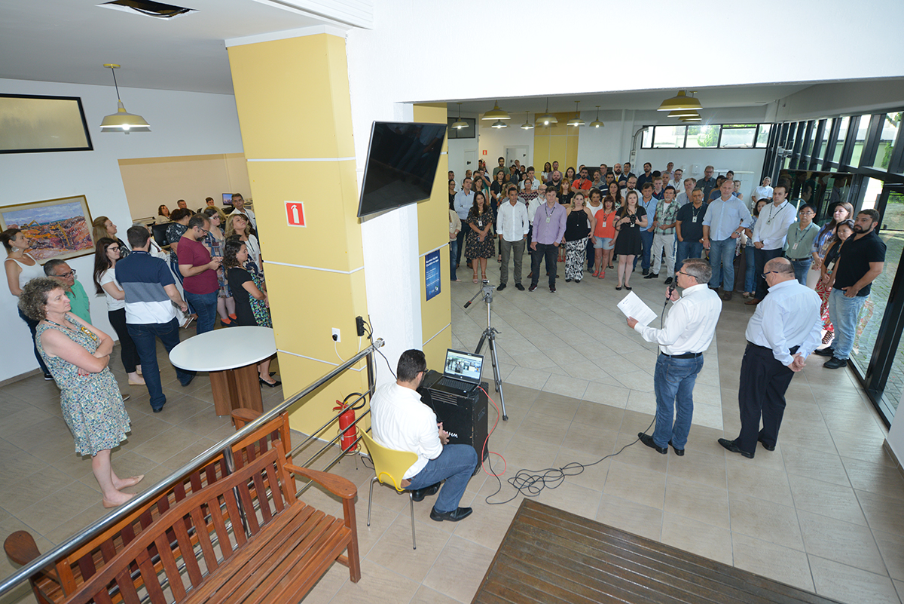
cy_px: 302
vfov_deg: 64.6
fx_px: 477
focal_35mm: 19
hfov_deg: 86.9
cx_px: 452
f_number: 4.5
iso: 640
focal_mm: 19
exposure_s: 1/60
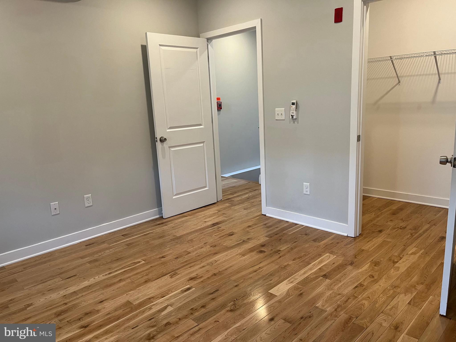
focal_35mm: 26
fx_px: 343
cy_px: 171
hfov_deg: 67.3
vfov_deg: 53.1
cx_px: 228
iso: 100
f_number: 1.6
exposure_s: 1/60
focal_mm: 5.1
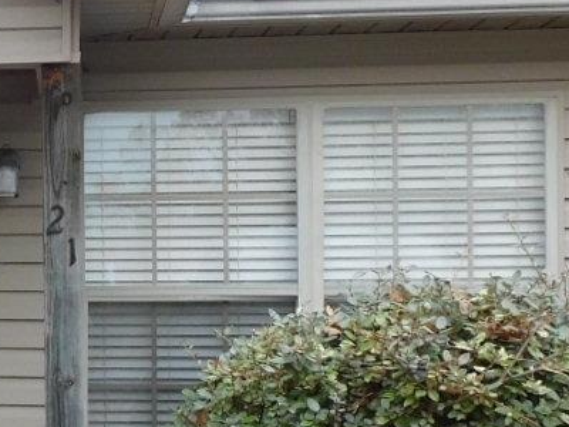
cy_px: 272
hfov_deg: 18.6
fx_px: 1578
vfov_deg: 15.4
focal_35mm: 96
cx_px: -226
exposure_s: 1/160
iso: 125
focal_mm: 4.3
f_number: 3.3
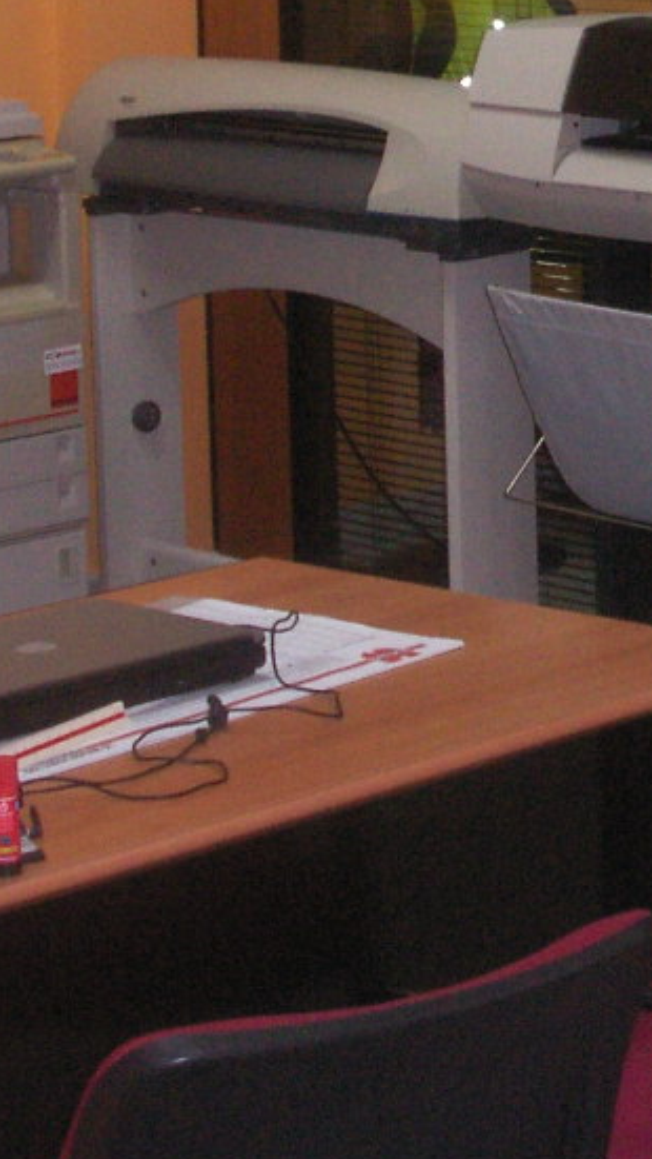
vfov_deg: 17.9
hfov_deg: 10.0
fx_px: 3595
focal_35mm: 117
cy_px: 11
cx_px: 1054
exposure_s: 1/40
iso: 160
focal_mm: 7.7
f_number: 3.5
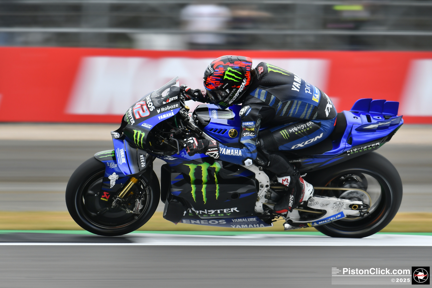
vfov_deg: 3.1
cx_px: 216
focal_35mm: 450
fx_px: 5399
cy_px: 144
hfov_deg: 4.6
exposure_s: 1/320
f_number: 7.1
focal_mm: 300
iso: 100
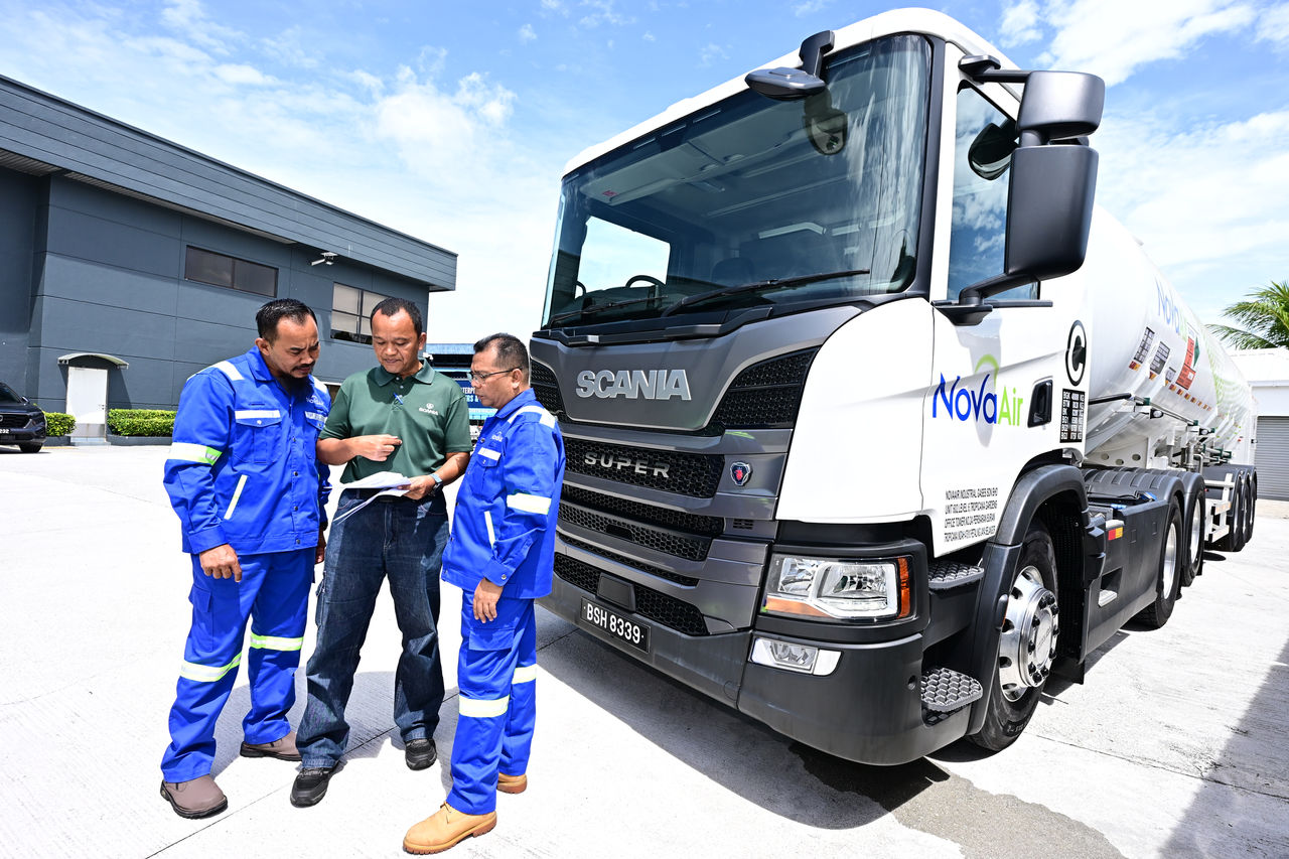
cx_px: 644
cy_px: 430
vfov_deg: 70.4
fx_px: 609
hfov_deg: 93.3
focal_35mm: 17
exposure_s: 1/640
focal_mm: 17
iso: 400
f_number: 7.1
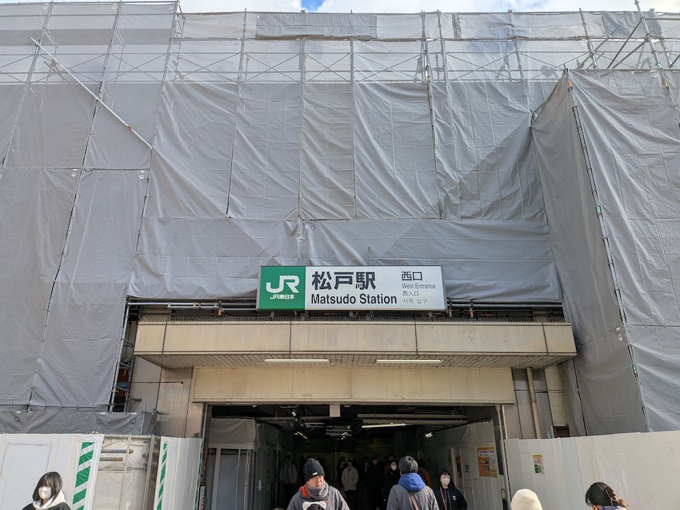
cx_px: 340
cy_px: 255
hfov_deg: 71.6
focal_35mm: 24
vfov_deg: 56.8
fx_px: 471
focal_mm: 4.53
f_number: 1.7
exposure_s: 1/6667
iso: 22
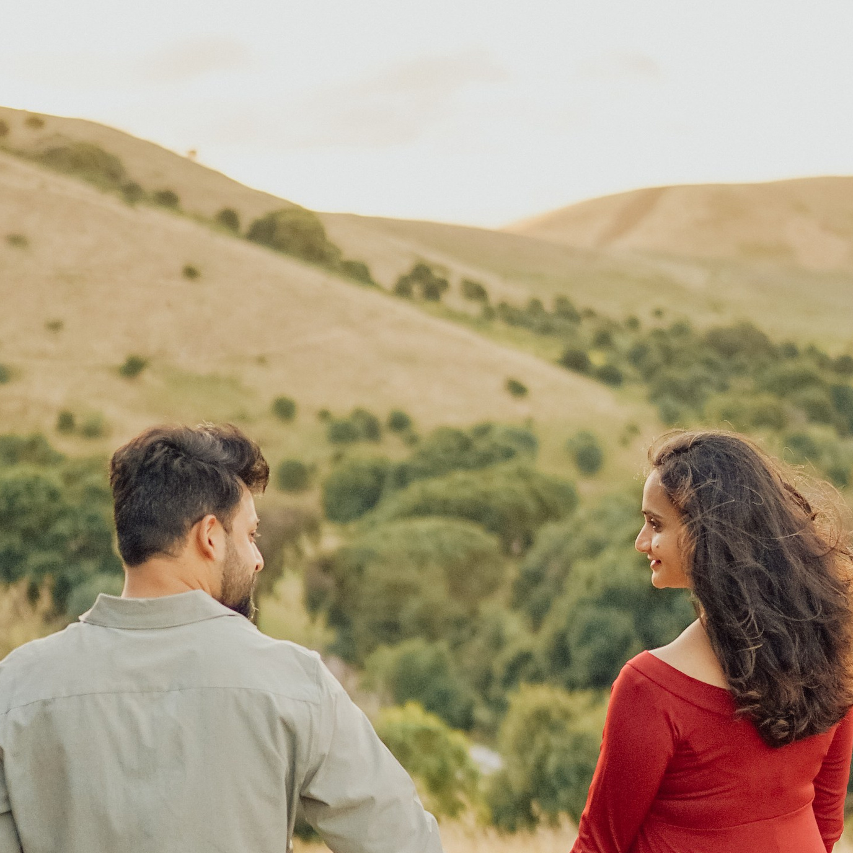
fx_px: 2314
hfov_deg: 20.9
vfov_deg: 20.5
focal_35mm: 83
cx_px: 446
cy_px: 772
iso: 400
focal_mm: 35
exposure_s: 1/2500
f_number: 1.4
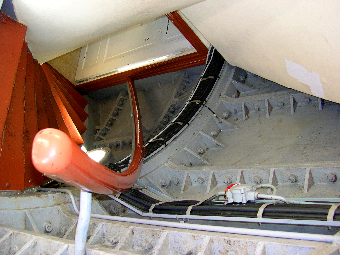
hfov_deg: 49.0
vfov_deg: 37.7
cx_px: 170
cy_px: 128
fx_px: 373
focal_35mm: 38
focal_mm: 8
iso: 100
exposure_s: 1/30
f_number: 2.8
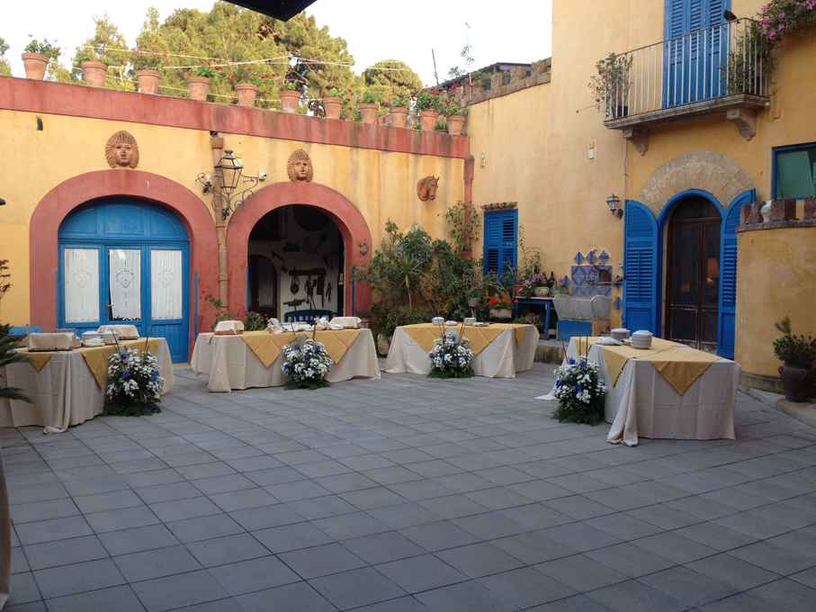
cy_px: 306
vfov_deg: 40.7
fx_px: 825
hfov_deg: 52.6
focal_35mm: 35
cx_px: 408
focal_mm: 4.28
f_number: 2.4
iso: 50
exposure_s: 1/132
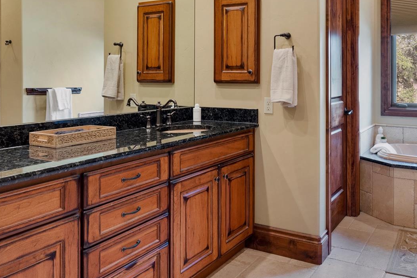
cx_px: 254
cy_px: 82
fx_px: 382
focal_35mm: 33
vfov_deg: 39.2
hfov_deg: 56.7
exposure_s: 1.3
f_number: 8
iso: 400
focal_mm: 17
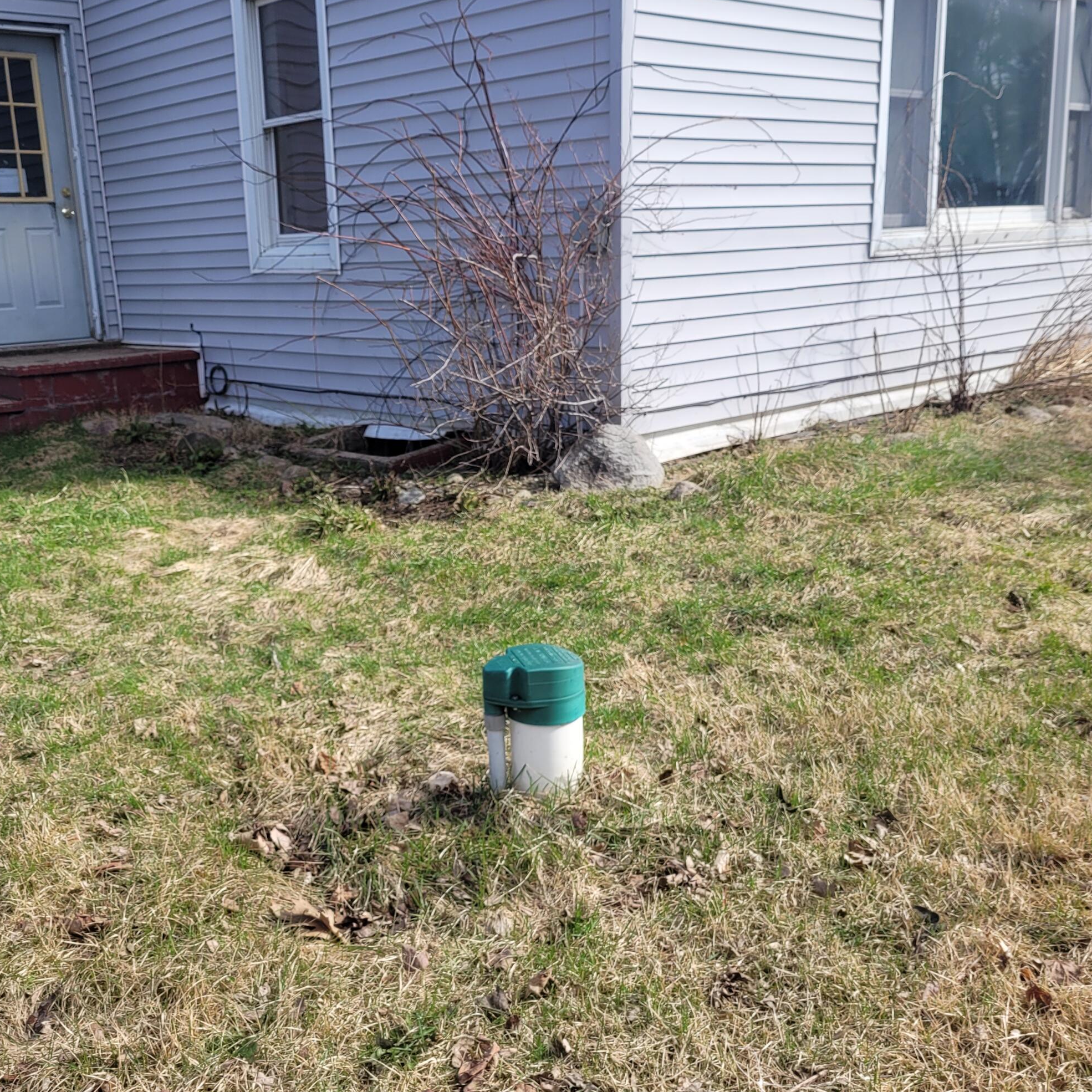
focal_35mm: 35
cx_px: 470
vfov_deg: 47.2
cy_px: 593
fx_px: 1249
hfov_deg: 47.1
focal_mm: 5.4
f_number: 1.8
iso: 40
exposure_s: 1/1304
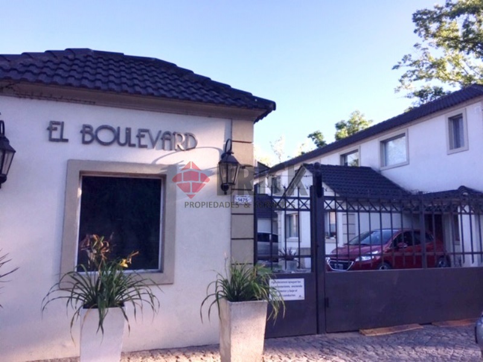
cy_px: 181
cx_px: 242
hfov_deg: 61.7
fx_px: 405
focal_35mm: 29
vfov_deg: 48.2
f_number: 2.2
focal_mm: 4.15
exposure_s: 1/628
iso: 32
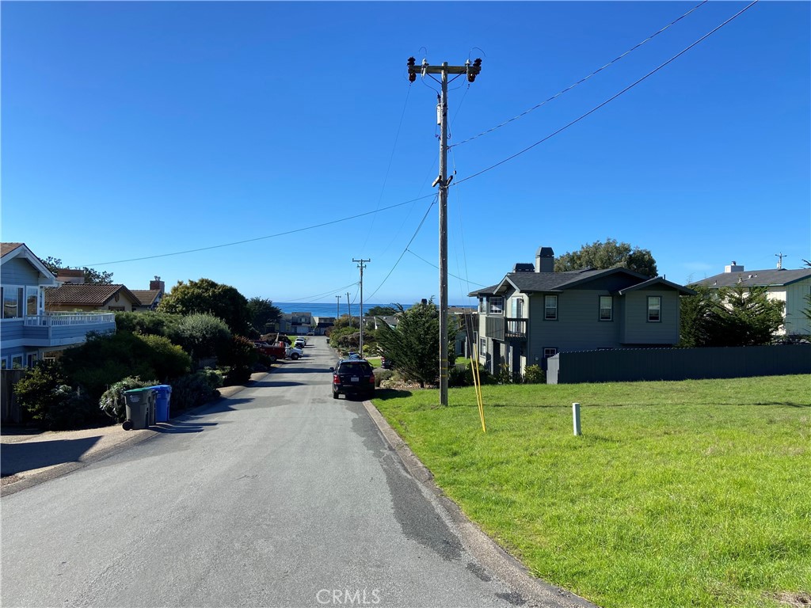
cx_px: 406
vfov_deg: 53.1
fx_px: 609
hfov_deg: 67.3
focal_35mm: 26
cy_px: 304
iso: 32
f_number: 1.8
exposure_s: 1/2817
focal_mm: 4.25
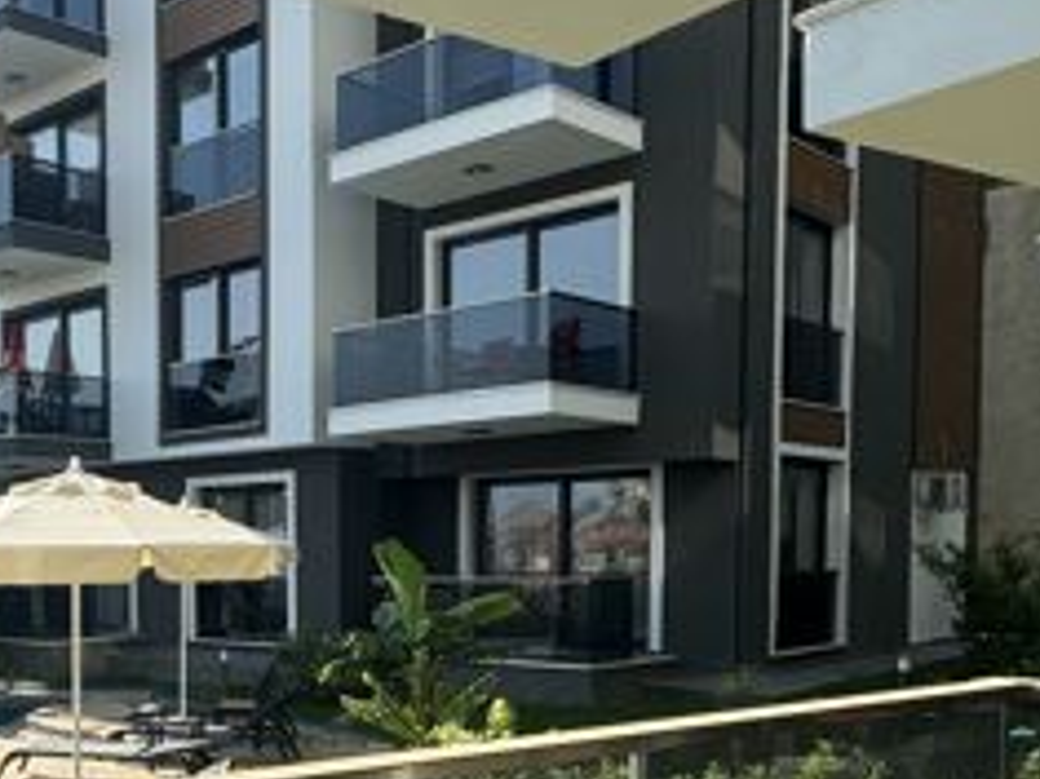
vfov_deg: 33.4
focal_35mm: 42
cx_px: 86
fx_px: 1261
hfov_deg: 41.0
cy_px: 620
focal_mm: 2.22
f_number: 2.2
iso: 40
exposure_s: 1/944
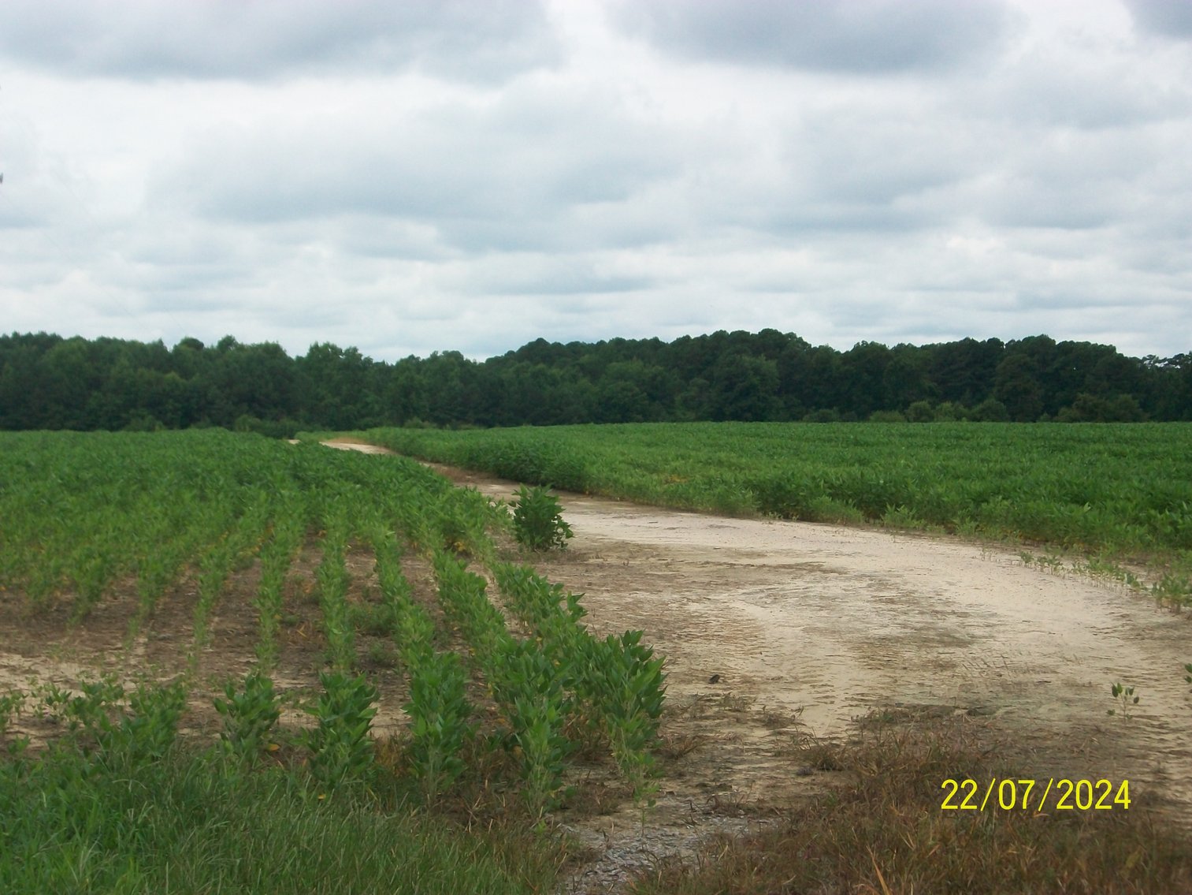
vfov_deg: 18.0
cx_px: 596
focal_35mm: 82
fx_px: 2824
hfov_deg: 23.8
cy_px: 448
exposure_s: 1/640
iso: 80
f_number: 4.6
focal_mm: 13.7
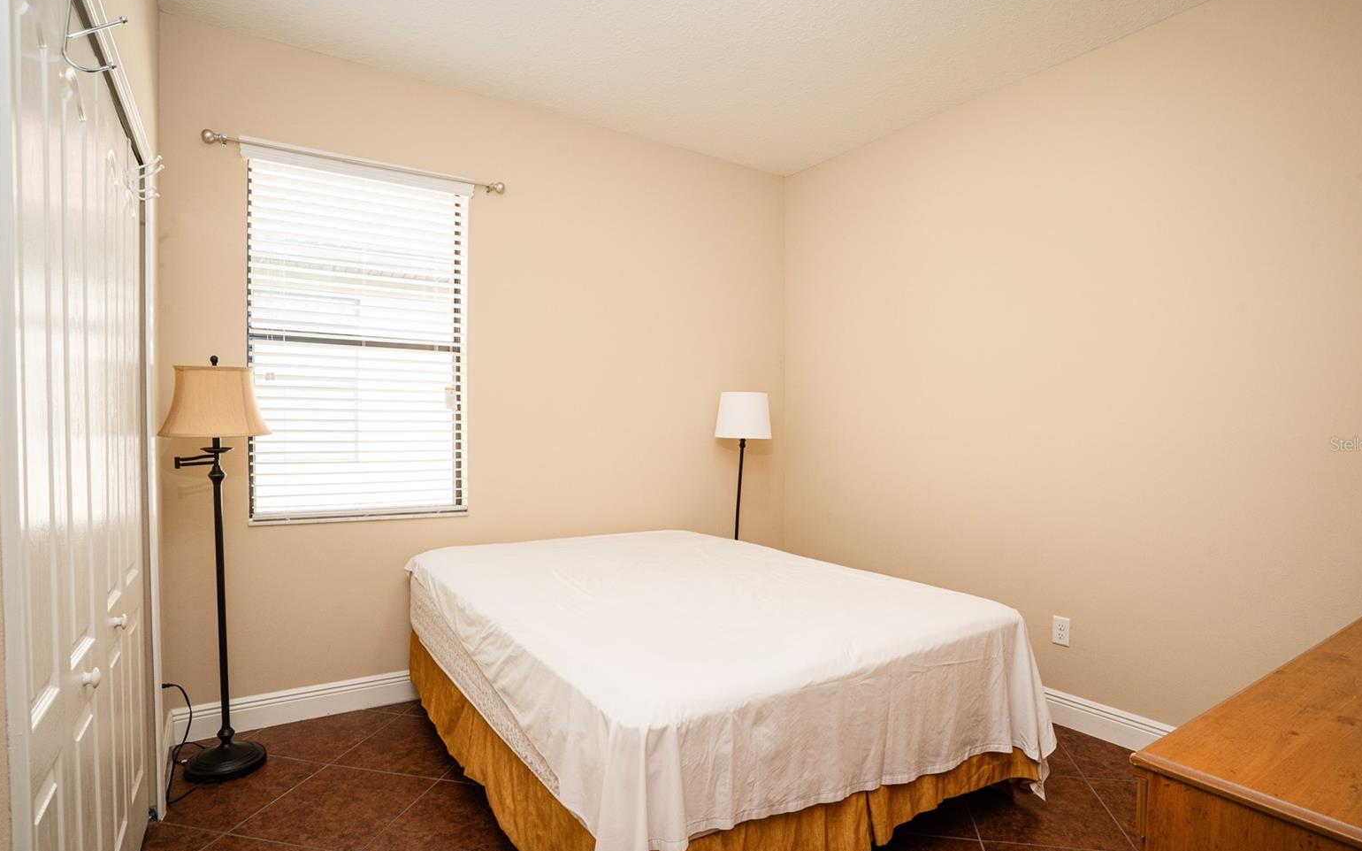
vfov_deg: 64.9
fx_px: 668
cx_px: 701
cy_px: 444
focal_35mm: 18
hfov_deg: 91.1
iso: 800
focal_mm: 17
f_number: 10
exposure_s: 1/50
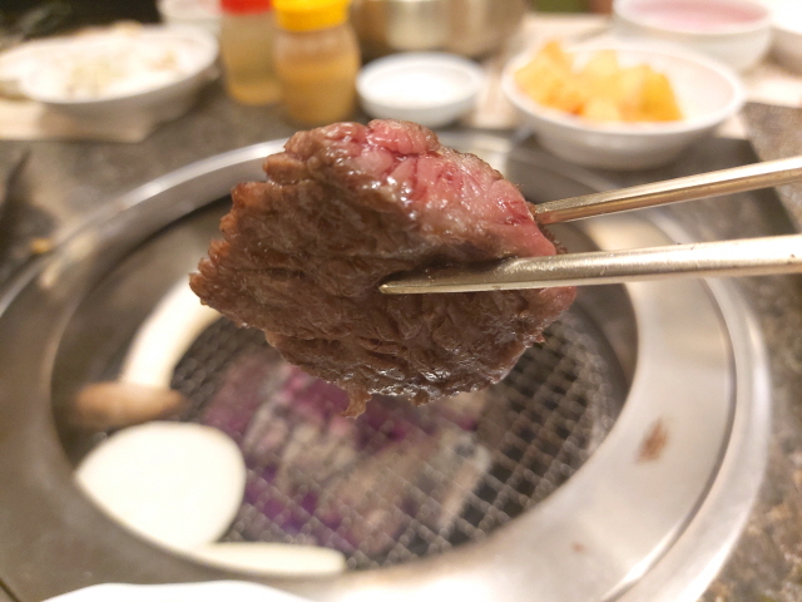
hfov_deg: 69.4
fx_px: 579
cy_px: 301
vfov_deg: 54.9
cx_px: 401
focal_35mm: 25
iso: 500
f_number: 2
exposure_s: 1/24
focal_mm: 4.58
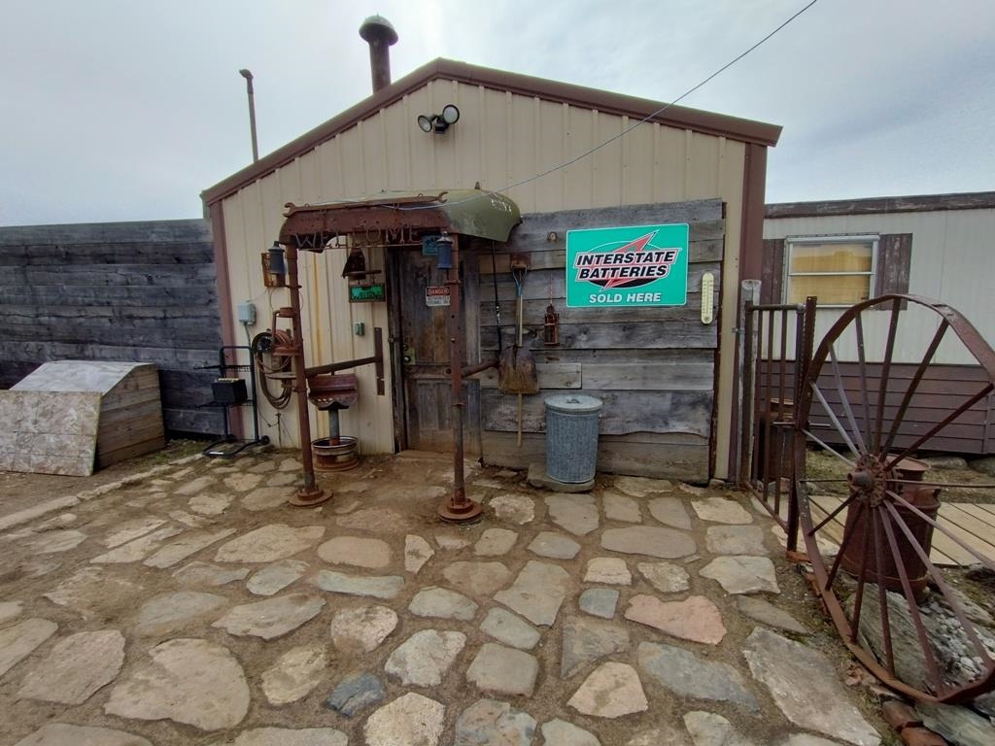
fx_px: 460
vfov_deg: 78.1
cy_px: 373
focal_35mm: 16
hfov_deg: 94.5
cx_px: 498
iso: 100
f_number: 2.2
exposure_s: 1/552
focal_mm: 1.66
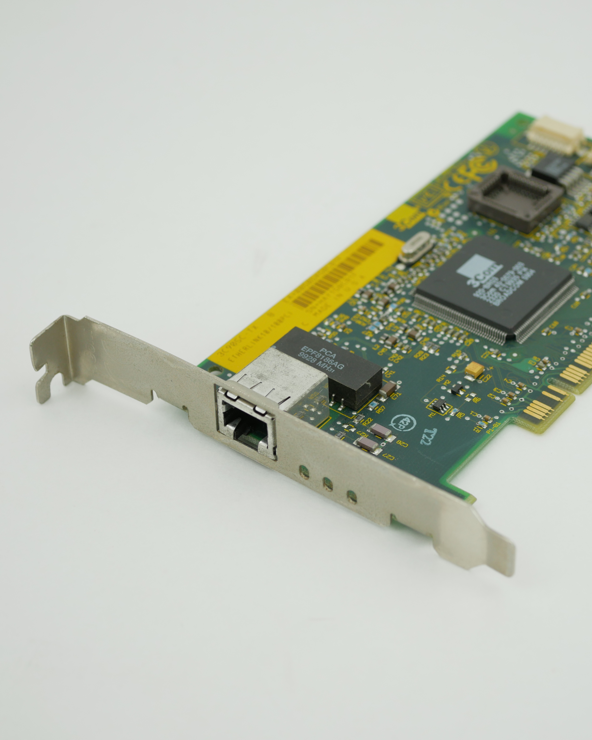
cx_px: 406
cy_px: 368
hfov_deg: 19.3
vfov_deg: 24.1
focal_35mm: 79
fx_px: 1731
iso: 200
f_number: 3.5
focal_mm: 30
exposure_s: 1/125
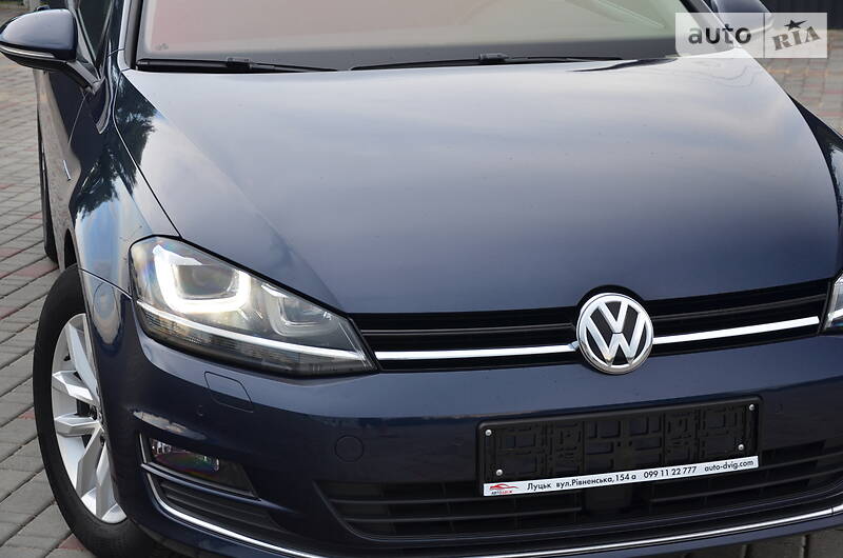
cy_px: 279
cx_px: 422
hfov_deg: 28.1
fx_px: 1683
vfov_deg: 18.8
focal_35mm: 72
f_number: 4.8
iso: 400
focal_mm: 48
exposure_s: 1/60
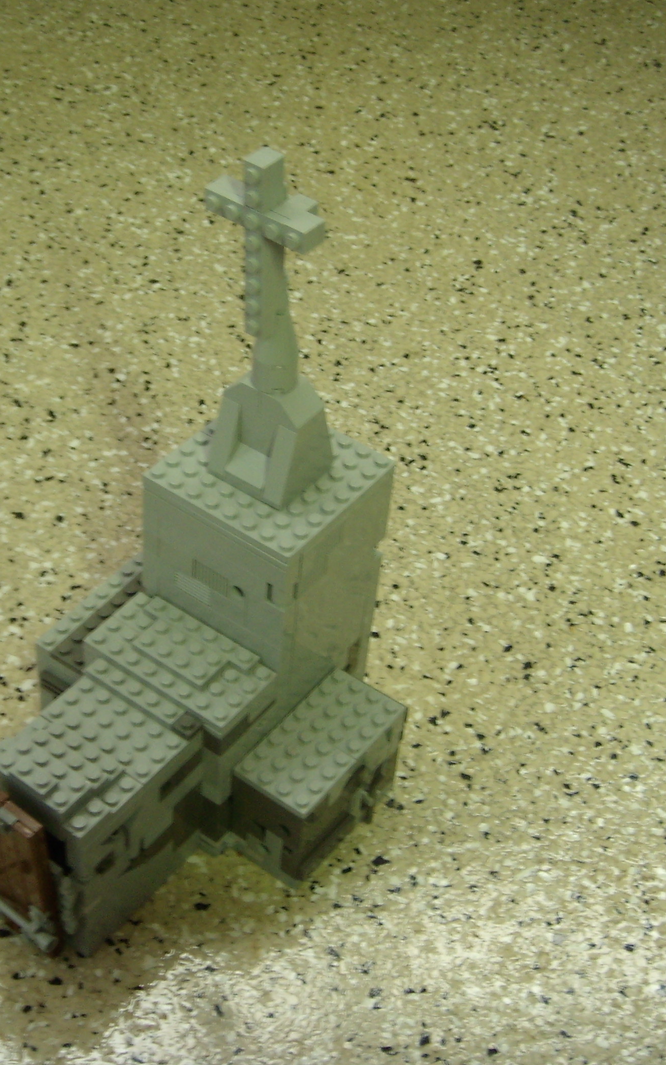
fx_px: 1568
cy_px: 533
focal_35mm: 54
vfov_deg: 37.5
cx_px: 216
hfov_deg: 23.9
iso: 100
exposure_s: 1/5.62
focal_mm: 6.4
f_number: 3.5
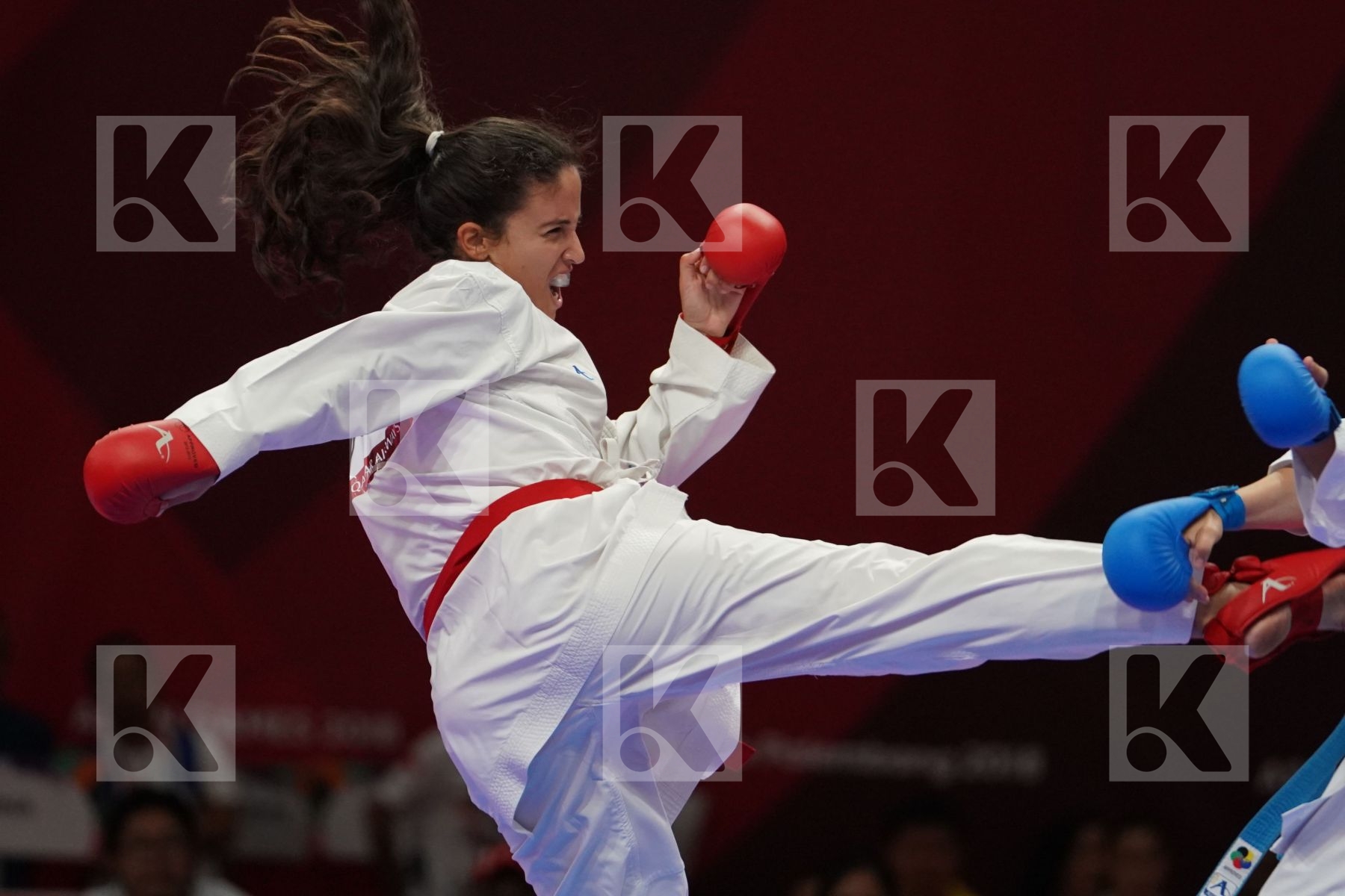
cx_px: 672
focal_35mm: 420
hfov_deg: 4.9
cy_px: 448
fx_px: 15690
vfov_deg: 3.3
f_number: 4
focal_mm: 280
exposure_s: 1/1000
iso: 3200
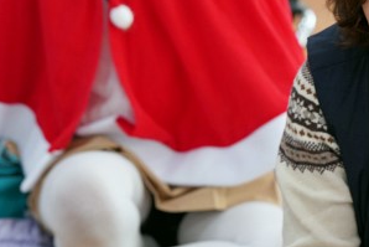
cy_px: 186
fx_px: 4215
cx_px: 395
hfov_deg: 5.0
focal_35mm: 411
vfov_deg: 3.3
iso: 1000
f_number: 4
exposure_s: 1/160
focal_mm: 136
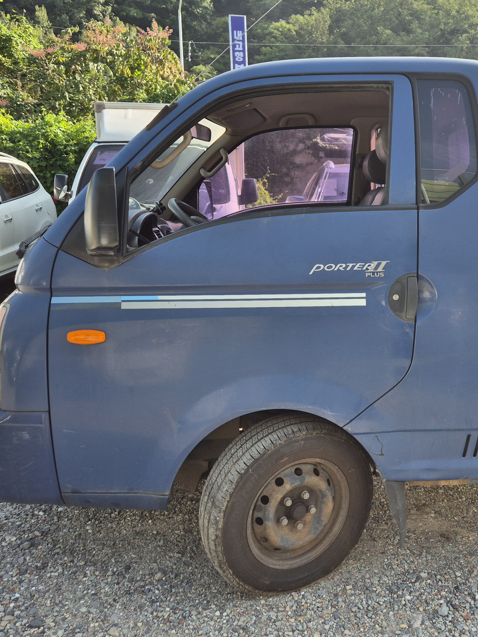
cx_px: 336
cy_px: 294
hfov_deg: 41.0
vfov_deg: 53.9
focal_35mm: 34
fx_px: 626
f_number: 1.8
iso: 25
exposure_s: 1/1520
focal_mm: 5.4
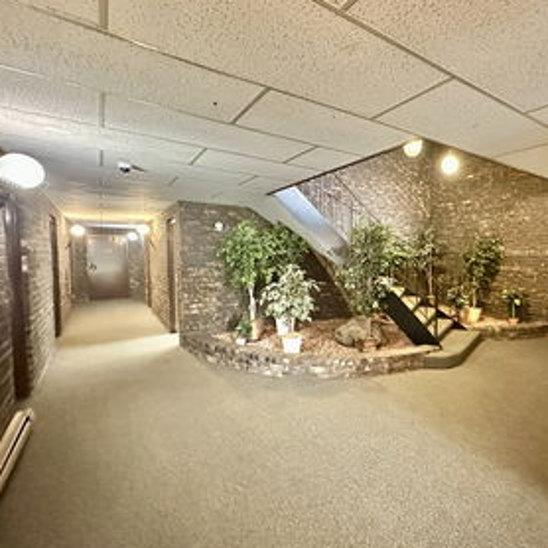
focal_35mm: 19
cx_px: 376
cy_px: 276
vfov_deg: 77.7
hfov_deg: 74.7
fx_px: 340
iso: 1600
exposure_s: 1/30
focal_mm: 2.22
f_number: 2.2
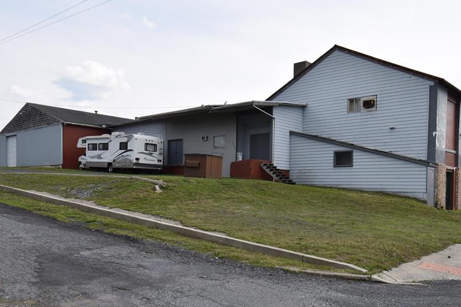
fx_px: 384
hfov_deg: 61.9
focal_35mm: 30
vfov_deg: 43.1
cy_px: 203
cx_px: 244
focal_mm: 14
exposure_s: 1/200
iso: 100
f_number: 9.5
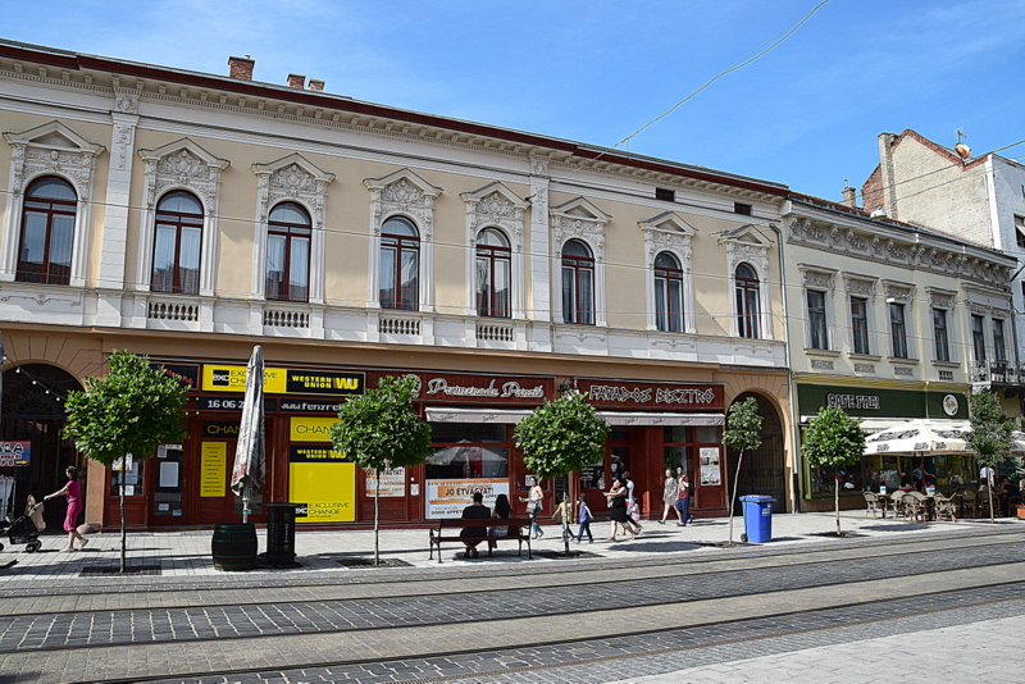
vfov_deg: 48.0
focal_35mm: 27
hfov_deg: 67.4
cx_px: 512
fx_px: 769
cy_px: 342
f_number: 11
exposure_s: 1/400
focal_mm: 18
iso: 400
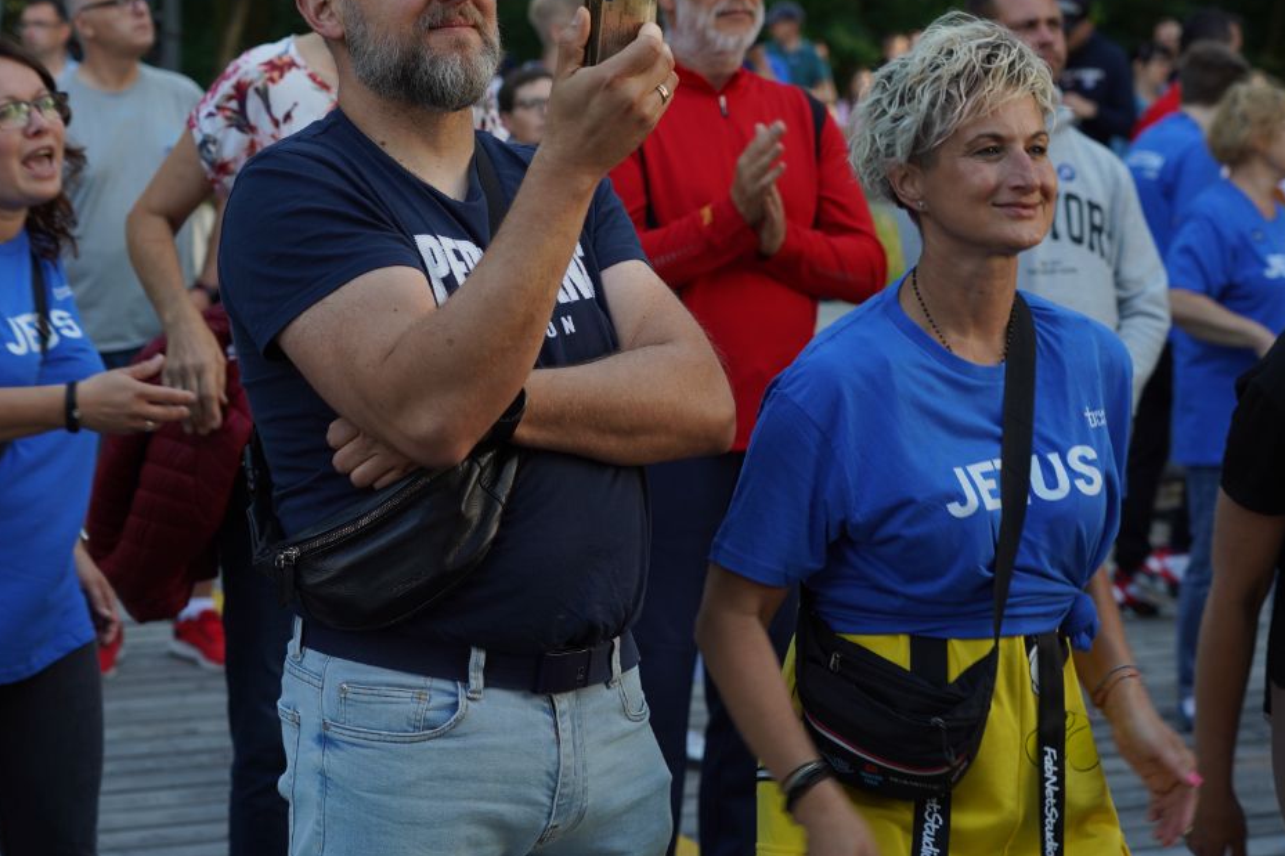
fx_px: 2998
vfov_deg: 16.2
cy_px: 291
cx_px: 624
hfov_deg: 24.2
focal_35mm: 84
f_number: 4.5
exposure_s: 1/100
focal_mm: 60
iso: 100
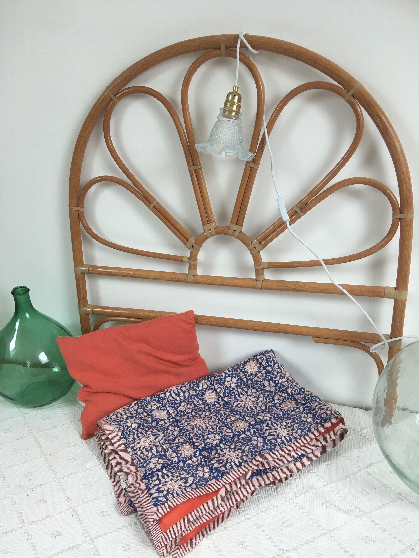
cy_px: 279
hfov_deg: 48.2
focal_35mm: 29
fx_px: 468
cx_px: 210
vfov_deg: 61.7
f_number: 2.2
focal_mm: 4.15
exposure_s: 1/33
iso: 25
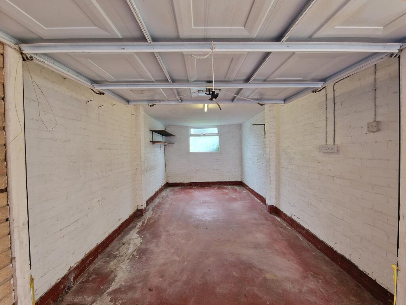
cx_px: 203
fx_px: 152
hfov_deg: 106.2
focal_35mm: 13
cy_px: 152
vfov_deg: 89.9
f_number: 2.2
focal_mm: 2.2
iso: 160
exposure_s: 1/50
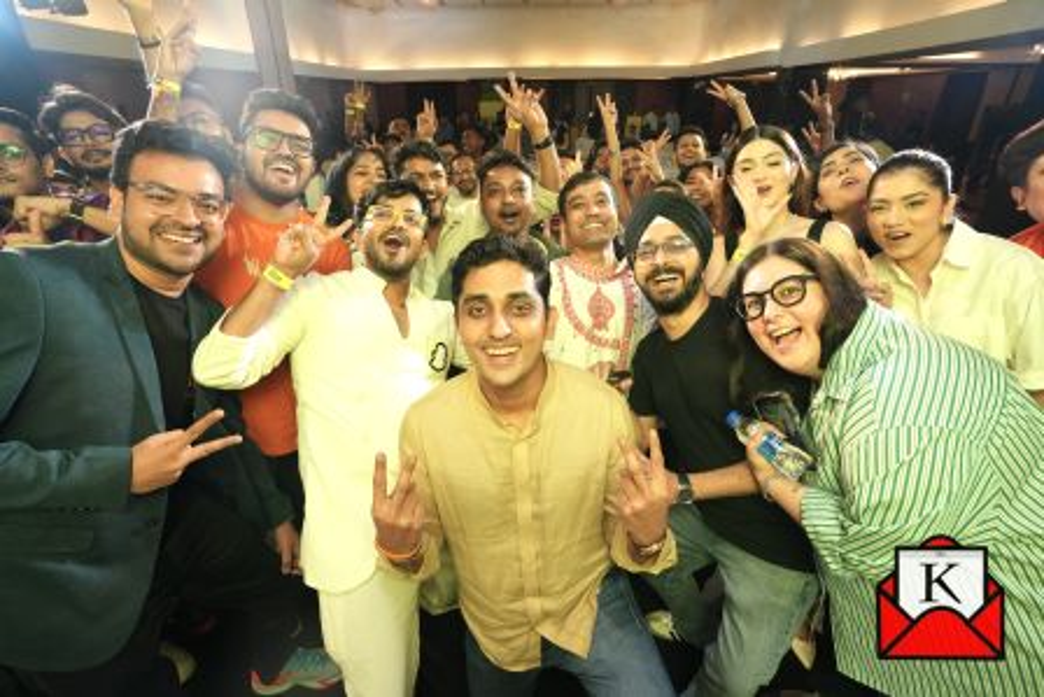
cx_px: 522
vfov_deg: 70.5
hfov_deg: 93.3
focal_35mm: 17
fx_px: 493
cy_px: 348
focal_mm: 17
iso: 1250
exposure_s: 1/160
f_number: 7.1
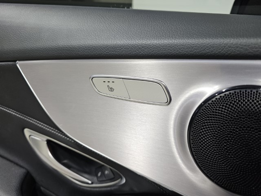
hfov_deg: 73.9
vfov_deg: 58.9
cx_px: 130
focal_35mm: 23
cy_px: 98
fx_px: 173
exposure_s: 1/142
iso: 200
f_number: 1.7
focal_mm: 6.3
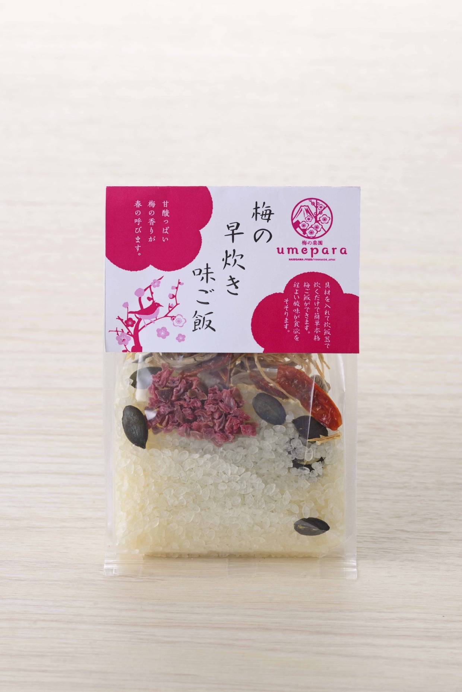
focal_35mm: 105
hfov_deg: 13.1
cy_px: 346
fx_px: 2020
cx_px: 231
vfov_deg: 19.5
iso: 100
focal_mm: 105
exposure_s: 1/60
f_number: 14
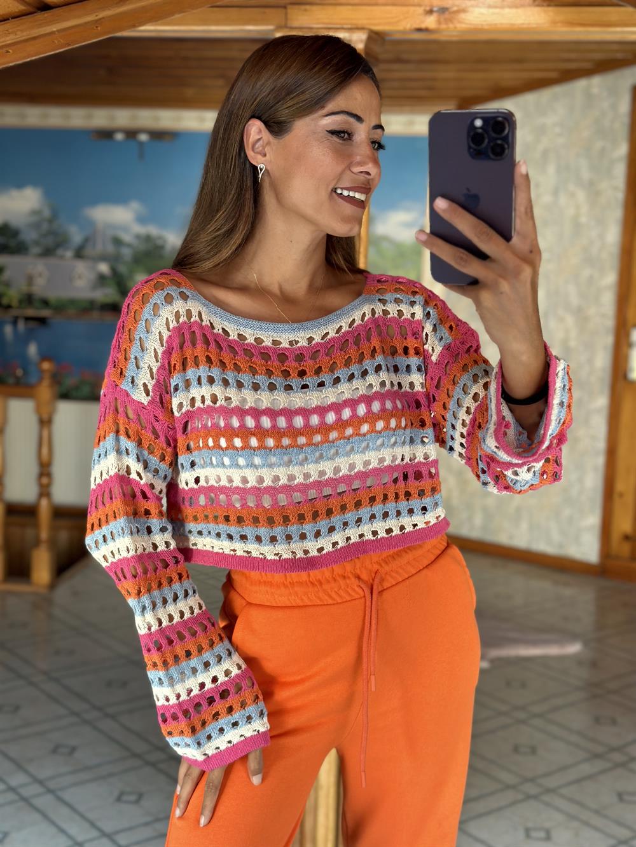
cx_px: 318
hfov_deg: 30.3
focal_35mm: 48
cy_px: 424
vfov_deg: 39.7
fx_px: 1176
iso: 125
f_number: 1.78
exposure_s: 1/100
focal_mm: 6.86
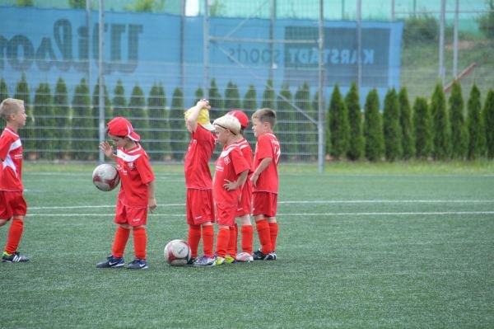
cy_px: 164
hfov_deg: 6.9
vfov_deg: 4.6
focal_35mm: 300
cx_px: 247
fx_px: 4113
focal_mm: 200
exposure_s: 1/500
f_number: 5.6
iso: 320
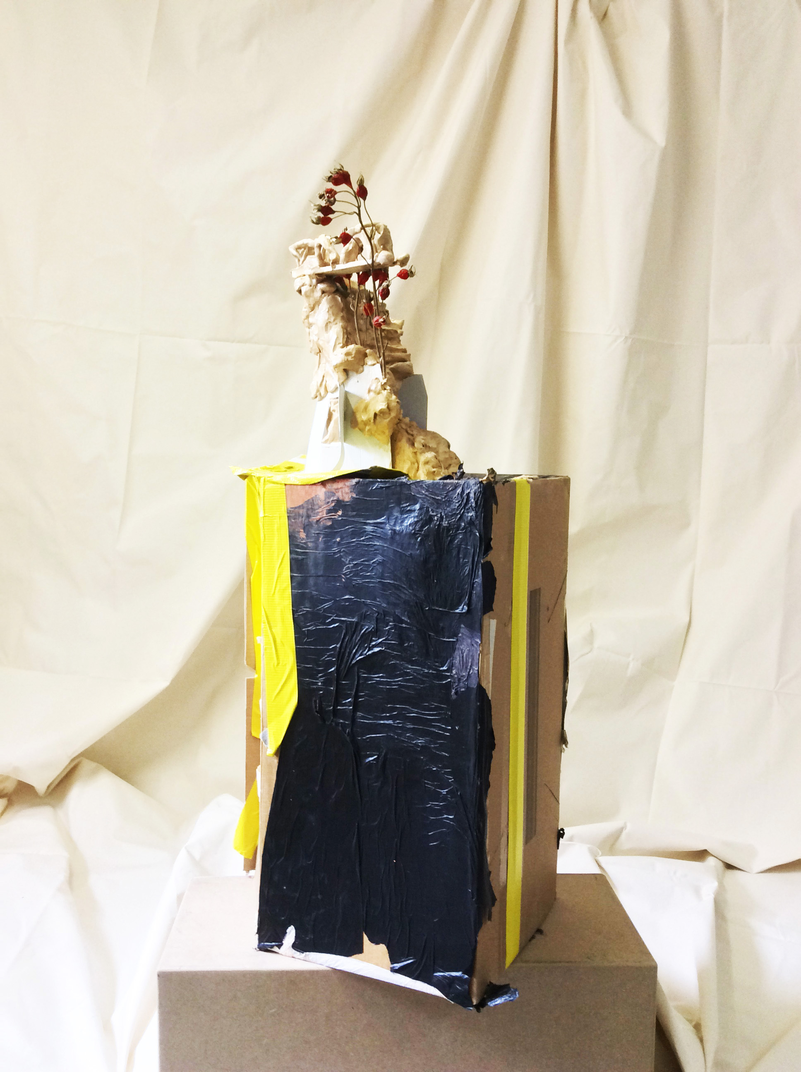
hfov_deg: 44.1
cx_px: 400
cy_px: 536
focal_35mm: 32
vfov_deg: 56.9
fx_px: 990
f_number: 2.4
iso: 80
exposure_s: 1/25
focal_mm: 3.3
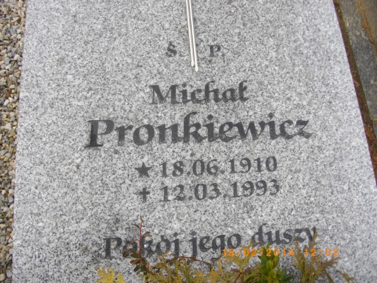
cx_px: 188
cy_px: 142
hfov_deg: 56.8
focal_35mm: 32
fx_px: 349
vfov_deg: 44.2
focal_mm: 5.7
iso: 100
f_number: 2.9
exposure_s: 1/400
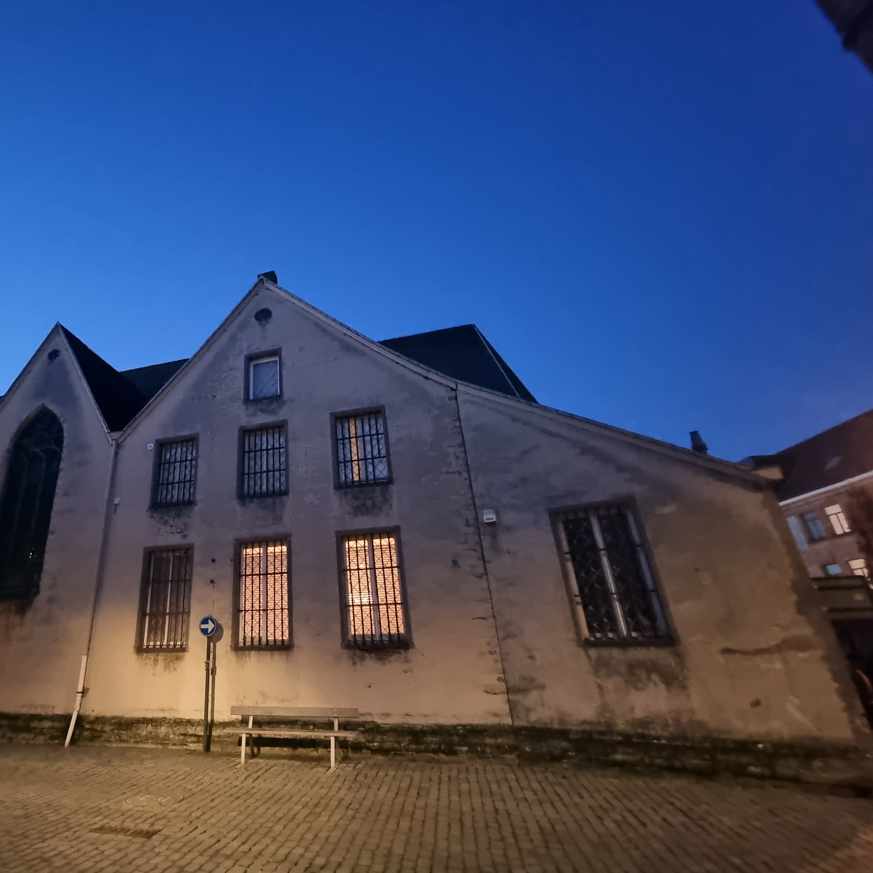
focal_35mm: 16
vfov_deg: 87.4
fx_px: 457
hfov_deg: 83.6
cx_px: 272
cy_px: 433
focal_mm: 2.2
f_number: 2.2
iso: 2500
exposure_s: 1/25
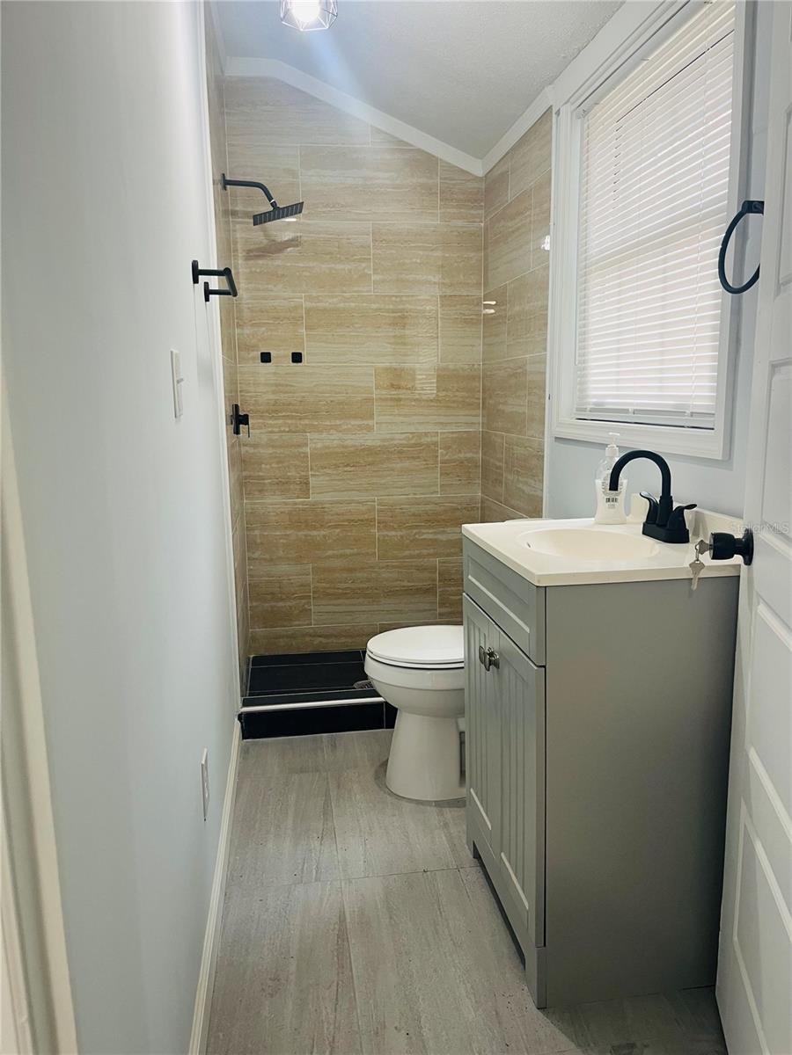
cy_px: 528
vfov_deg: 67.3
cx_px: 396
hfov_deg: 53.1
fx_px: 793
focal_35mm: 26
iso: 80
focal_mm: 5.1
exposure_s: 1/60
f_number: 1.6
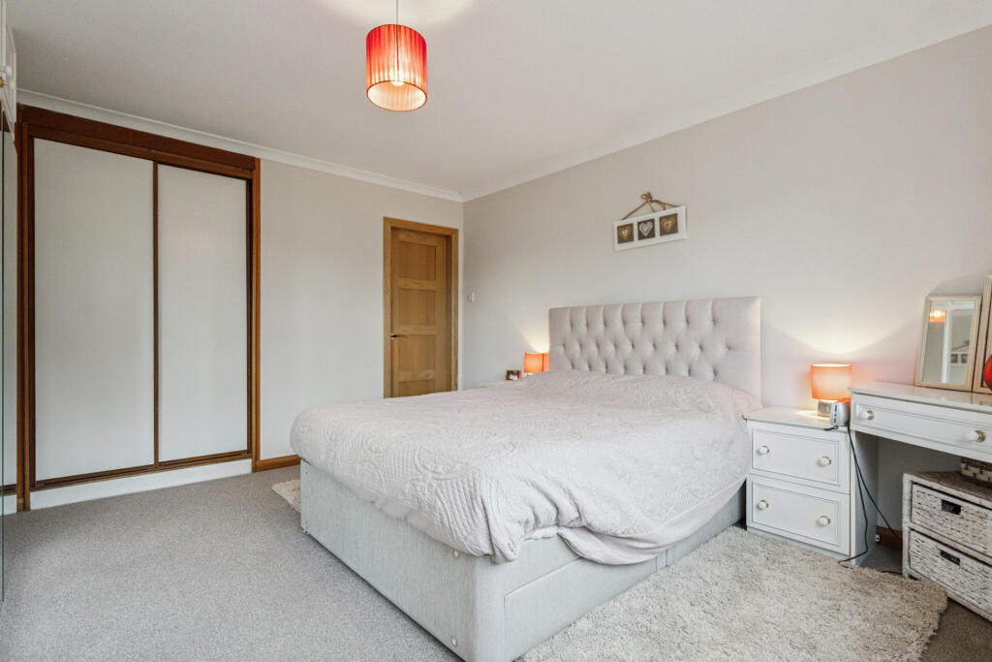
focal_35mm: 16
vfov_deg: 72.1
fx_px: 455
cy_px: 331
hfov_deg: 95.0
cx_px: 496
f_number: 4.5
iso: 640
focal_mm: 11
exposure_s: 1/80
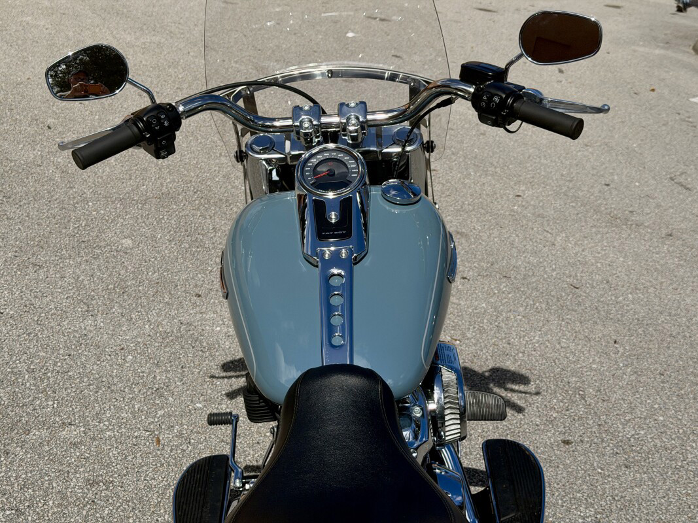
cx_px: 349
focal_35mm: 48
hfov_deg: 39.7
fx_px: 968
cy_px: 262
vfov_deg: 30.3
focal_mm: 6.76
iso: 64
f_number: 1.78
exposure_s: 1/9901
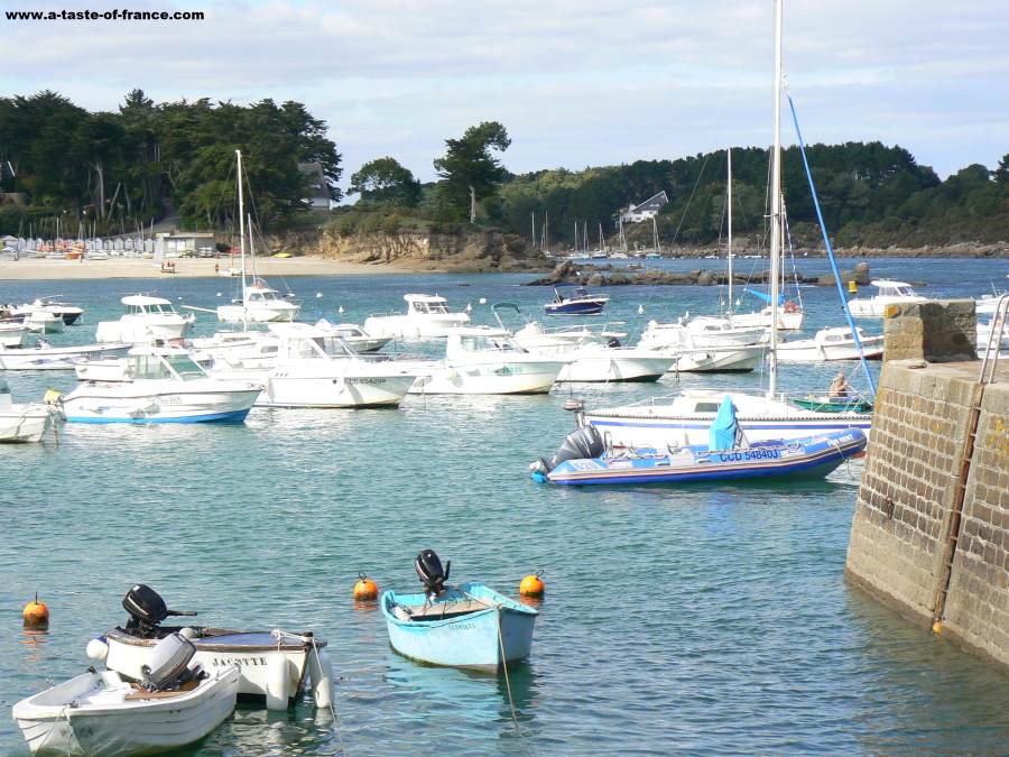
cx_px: 504
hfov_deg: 19.3
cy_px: 378
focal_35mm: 102
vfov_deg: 14.5
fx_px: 2973
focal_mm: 16.9
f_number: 3.2
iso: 100
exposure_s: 1/1000
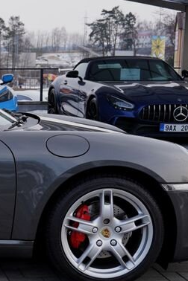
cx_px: -113
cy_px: 183
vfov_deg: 19.8
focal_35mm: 103
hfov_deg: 12.5
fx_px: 807
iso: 100
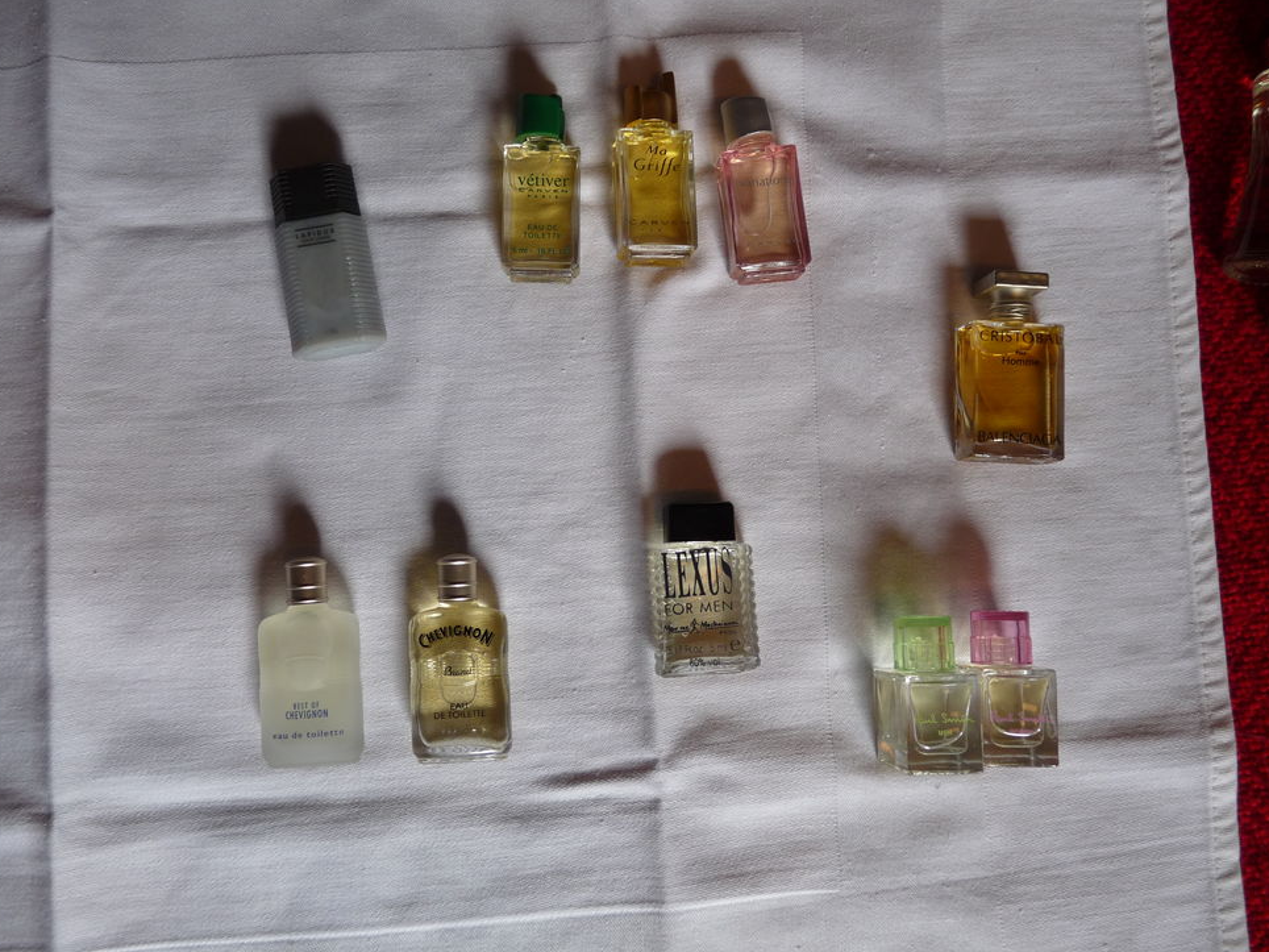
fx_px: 1026
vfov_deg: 49.7
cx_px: 617
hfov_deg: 63.4
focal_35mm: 28
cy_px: 466
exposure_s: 1/30
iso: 125
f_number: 2.8
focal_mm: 4.8
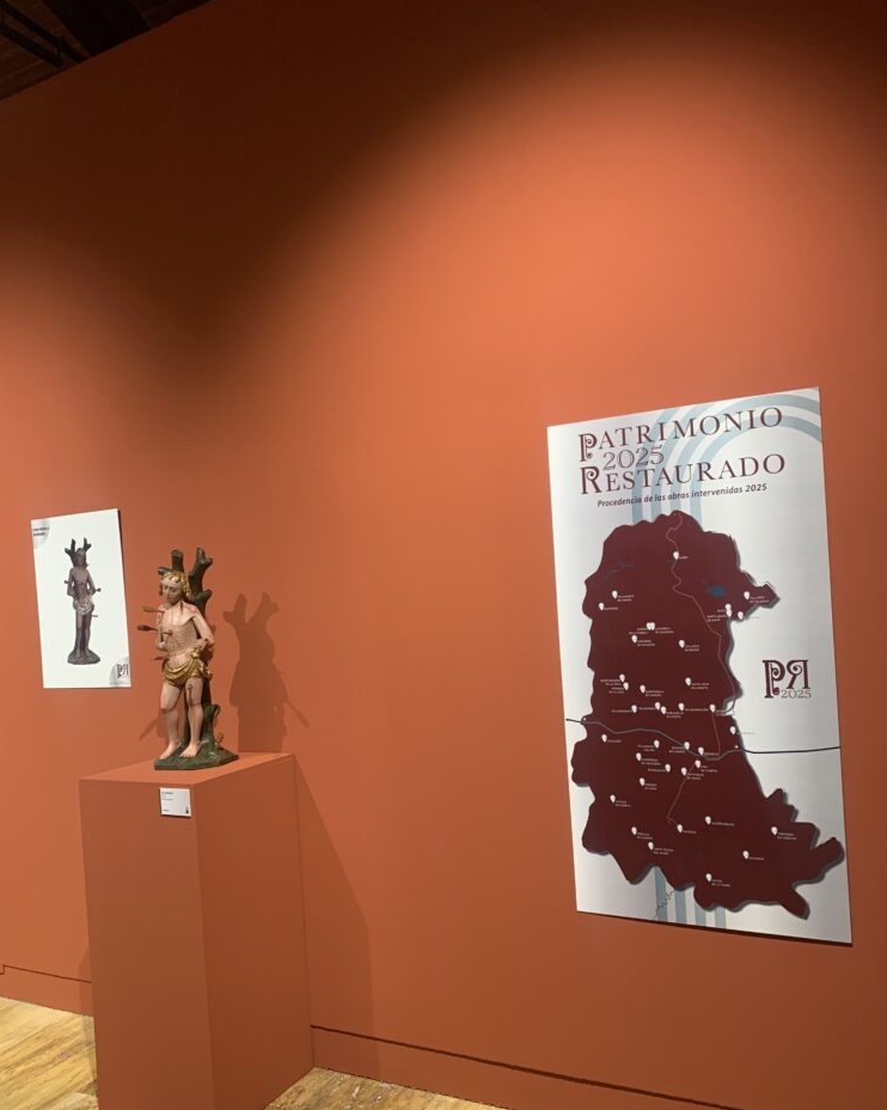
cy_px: 602
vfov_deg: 62.1
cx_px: 435
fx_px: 919
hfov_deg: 51.5
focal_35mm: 28
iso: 160
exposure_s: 1/50
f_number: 1.8
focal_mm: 4.25
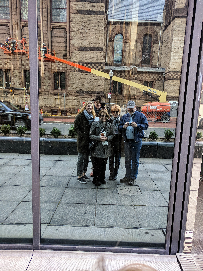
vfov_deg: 67.3
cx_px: 102
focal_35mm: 26
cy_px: 136
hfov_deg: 53.1
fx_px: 203
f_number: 2
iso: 103
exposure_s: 1/125
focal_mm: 4.67
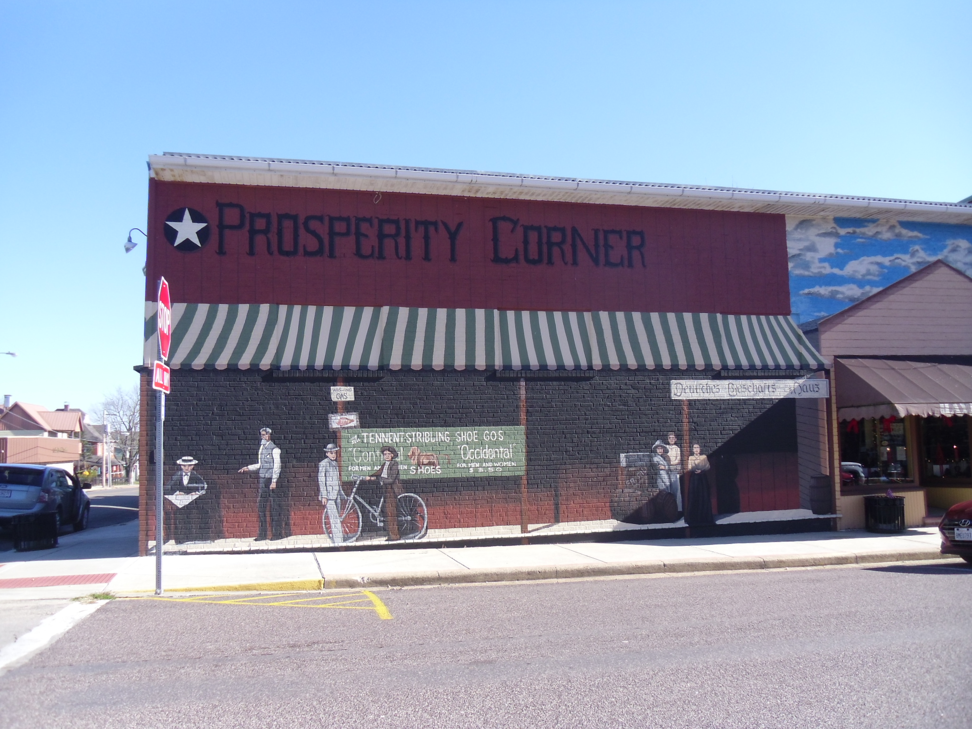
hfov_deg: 58.4
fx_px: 870
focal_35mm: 31
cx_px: 486
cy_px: 364
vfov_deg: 45.4
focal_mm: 5.6
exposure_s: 1/362
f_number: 3.3
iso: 80
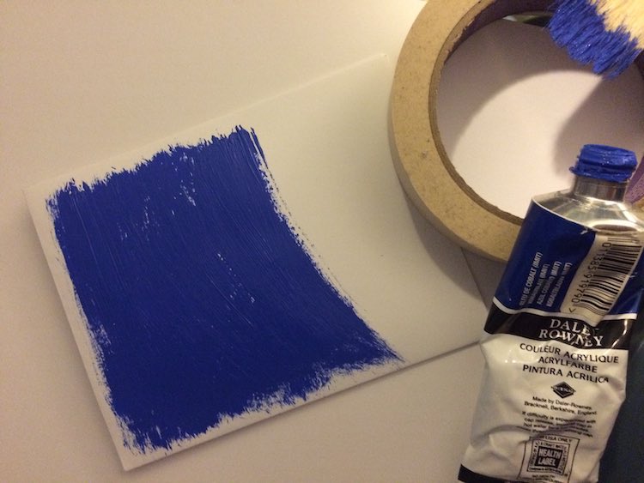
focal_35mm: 29
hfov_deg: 61.6
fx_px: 540
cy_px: 242
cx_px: 322
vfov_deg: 48.3
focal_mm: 4.15
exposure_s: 1/15
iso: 500
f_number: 2.2
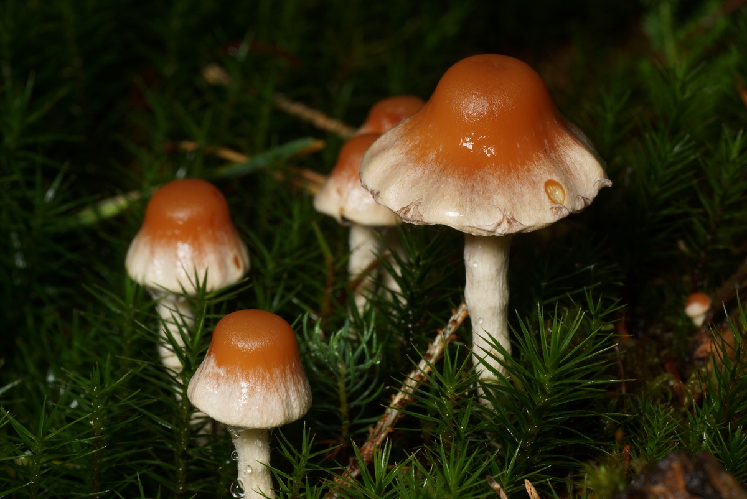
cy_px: 250
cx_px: 374
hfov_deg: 15.2
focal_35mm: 135
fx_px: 2803
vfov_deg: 10.2
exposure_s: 1/60
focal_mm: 90
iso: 100
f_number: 13
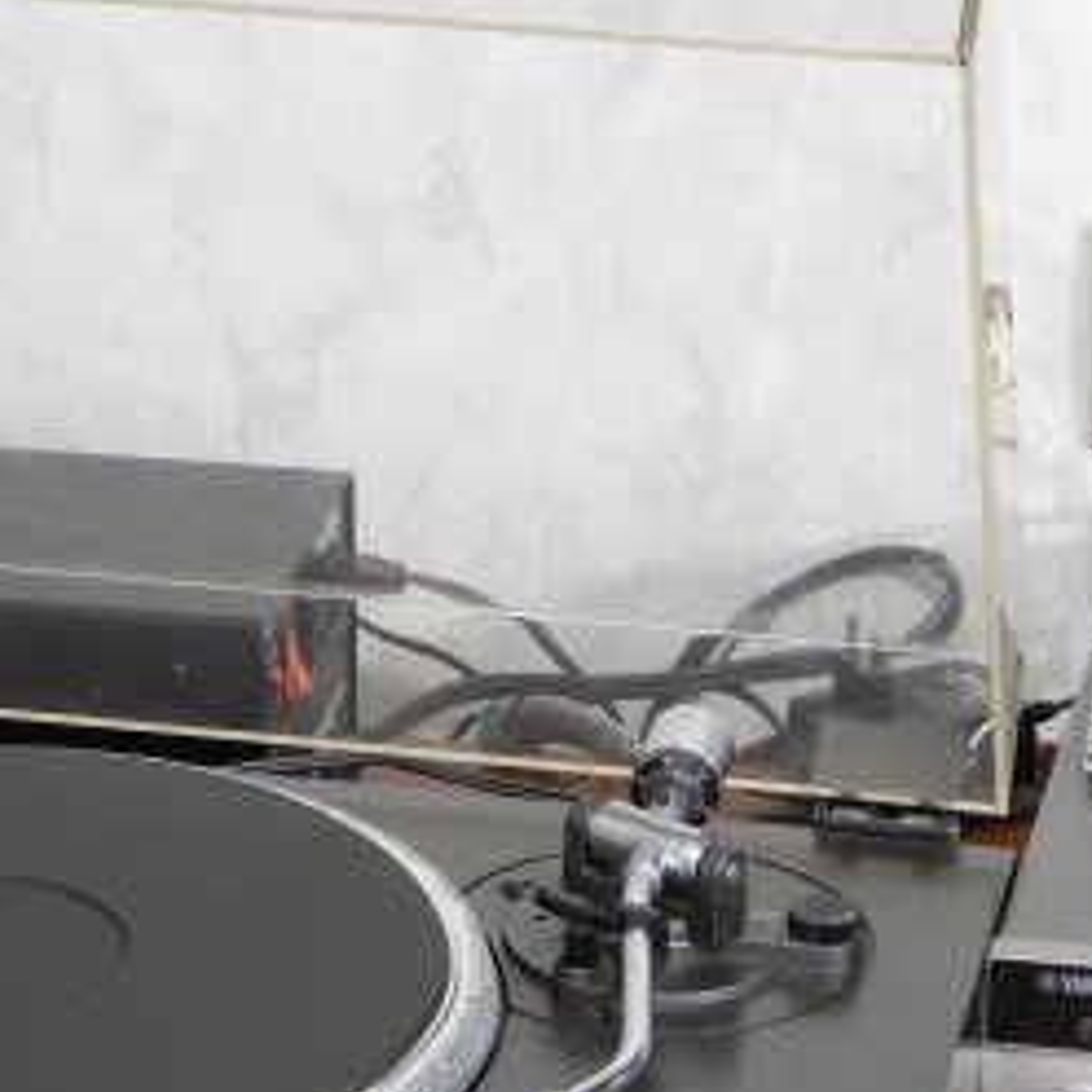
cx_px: 225
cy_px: 669
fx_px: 6103
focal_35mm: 171
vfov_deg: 10.2
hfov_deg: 10.2
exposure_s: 1/8
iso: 400
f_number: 4.4
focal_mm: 14.2
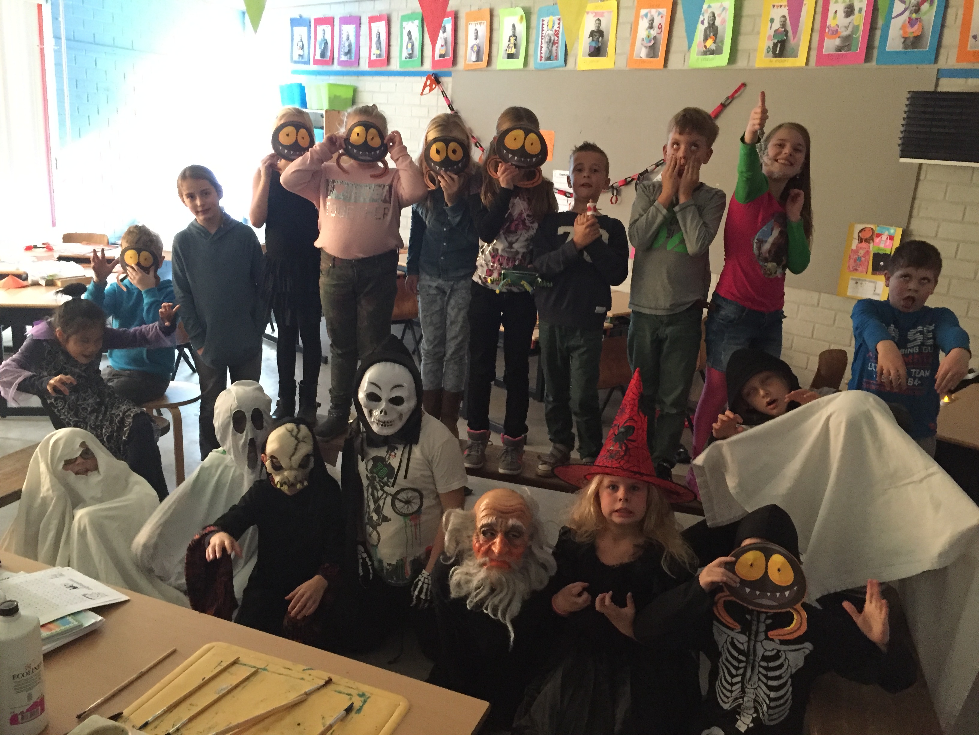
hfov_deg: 61.7
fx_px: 820
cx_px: 490
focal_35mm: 29
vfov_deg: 48.2
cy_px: 368
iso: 400
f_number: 2.2
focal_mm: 4.15
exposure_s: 1/17
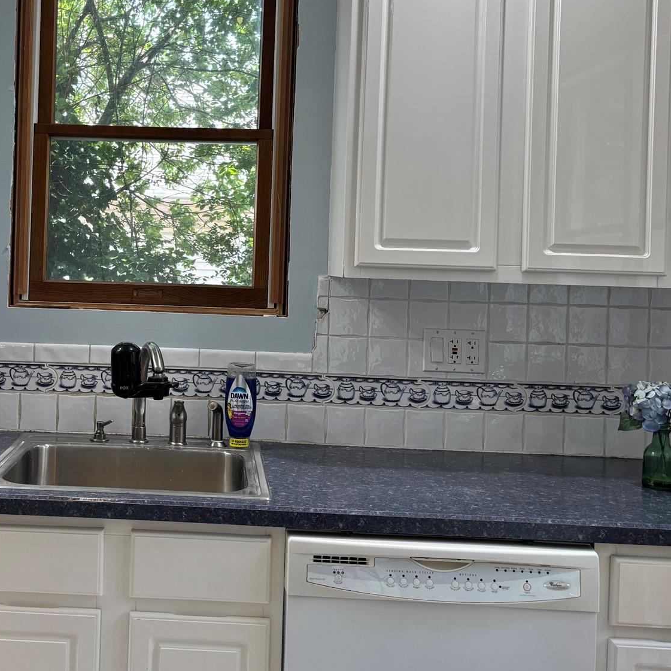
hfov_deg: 38.9
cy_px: 247
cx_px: 164
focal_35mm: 42
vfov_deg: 39.7
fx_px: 921
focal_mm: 5.96
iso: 80
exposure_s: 1/120
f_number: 1.6
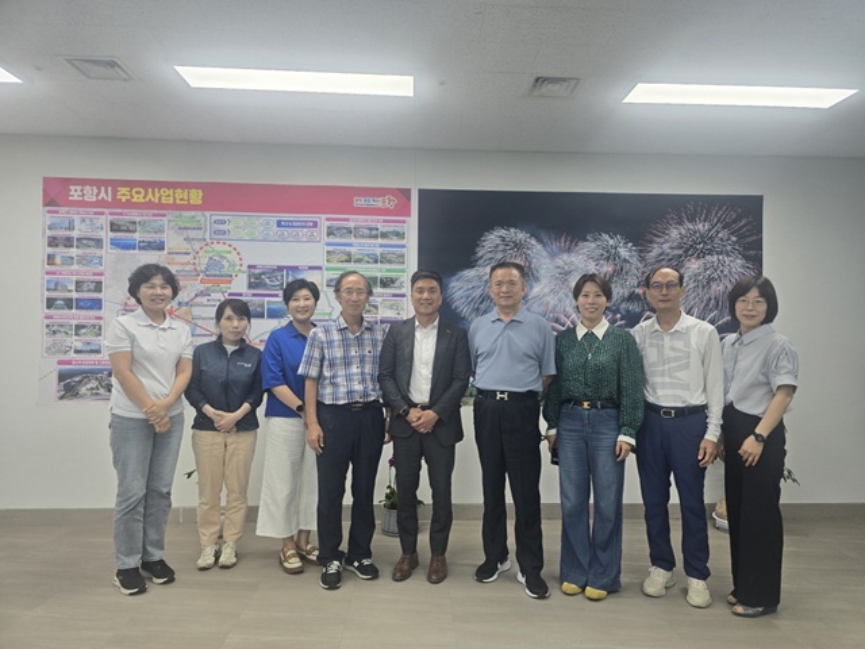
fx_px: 575
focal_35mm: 23
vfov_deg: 58.9
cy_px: 324
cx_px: 432
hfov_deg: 73.9
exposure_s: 1/120
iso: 100
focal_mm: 6.3
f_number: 1.7
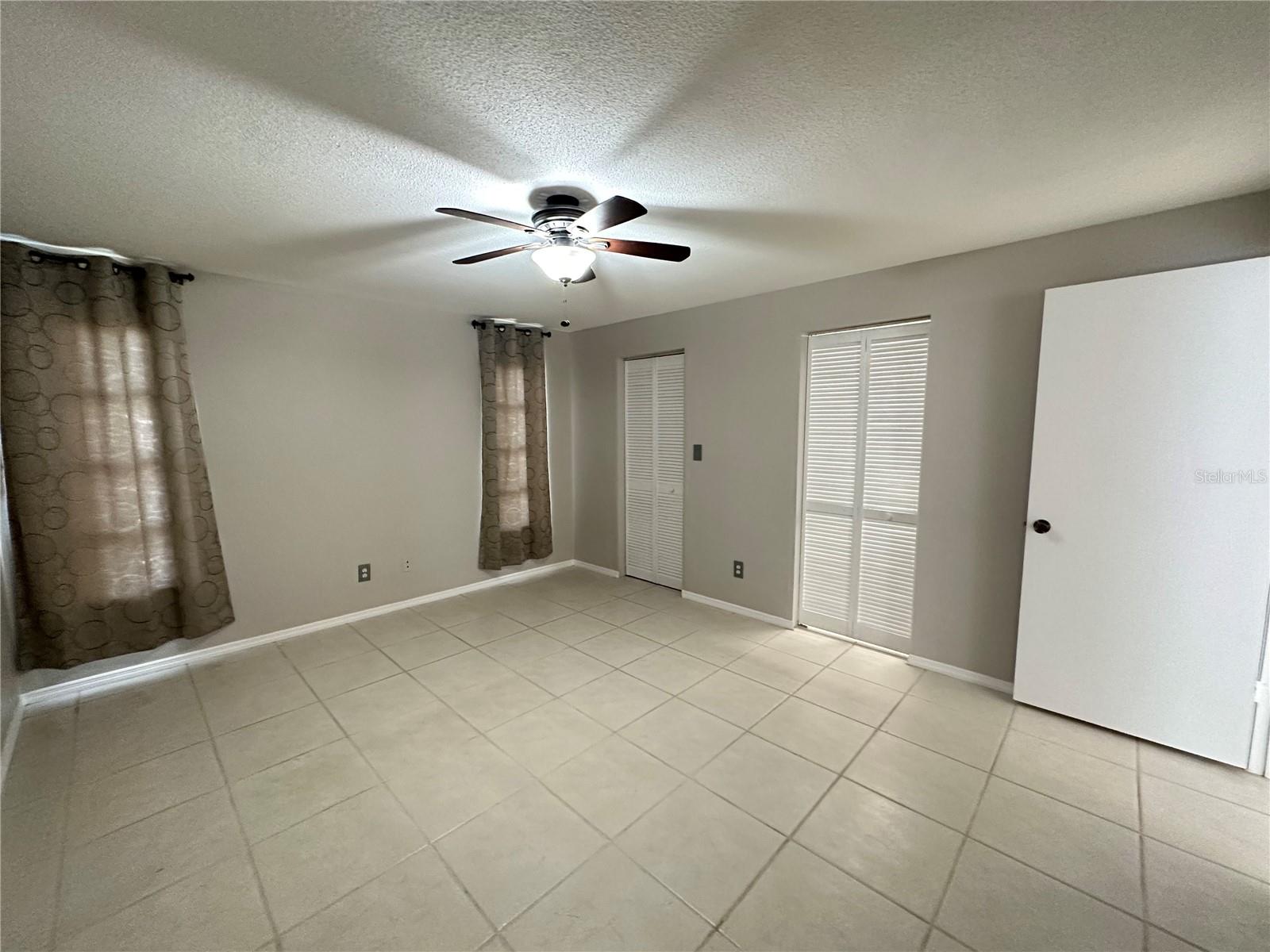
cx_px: 635
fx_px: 514
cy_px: 476
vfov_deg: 85.7
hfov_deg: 102.1
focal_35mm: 14
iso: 640
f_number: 2.2
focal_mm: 2.22
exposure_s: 1/60
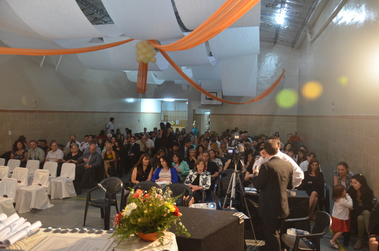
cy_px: 126
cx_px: 190
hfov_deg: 67.5
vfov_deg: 47.7
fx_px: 284
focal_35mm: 27
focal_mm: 18
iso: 1600
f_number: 3.5
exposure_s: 1/20
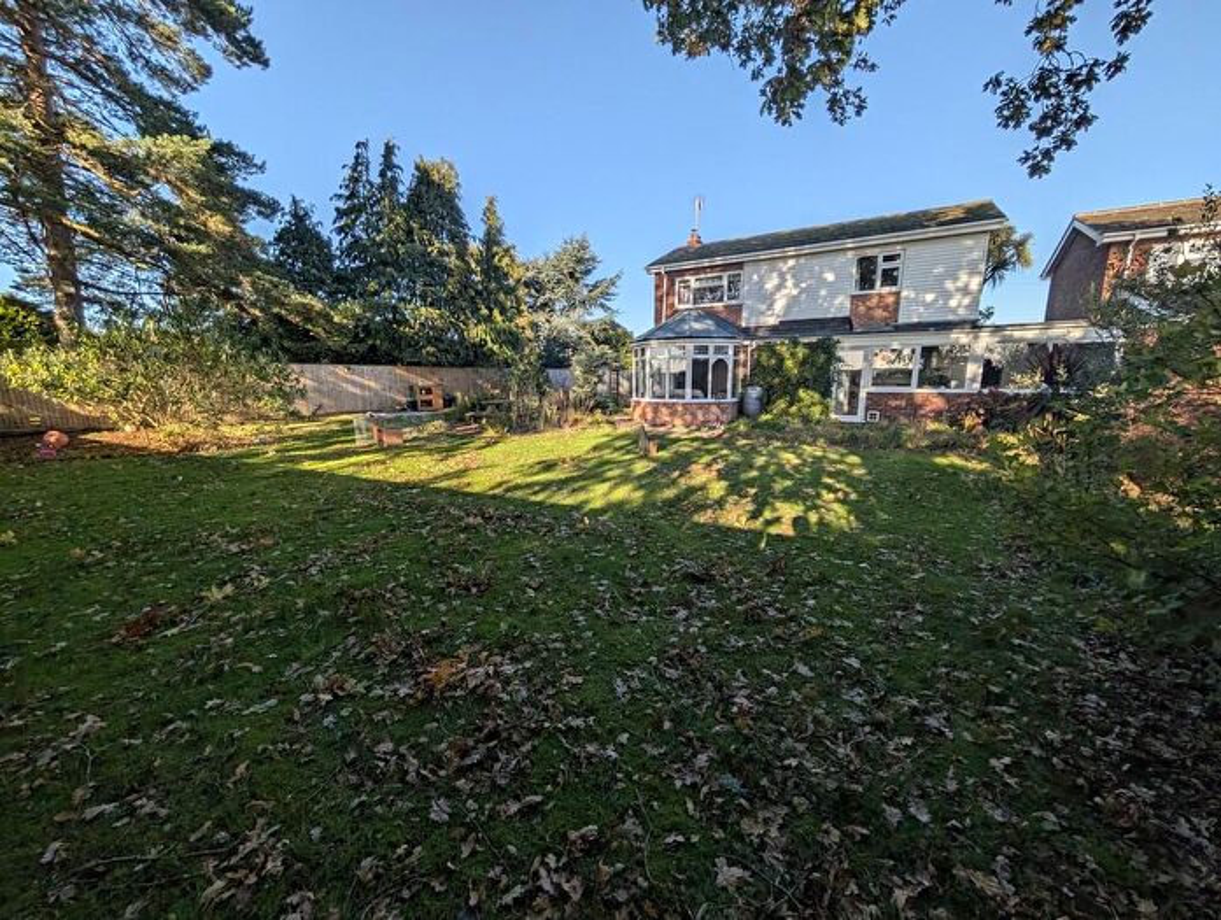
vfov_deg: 94.7
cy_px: 460
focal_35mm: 12
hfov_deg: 110.4
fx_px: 424
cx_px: 610
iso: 48
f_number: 1.7
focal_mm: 2.02
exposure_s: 1/1582
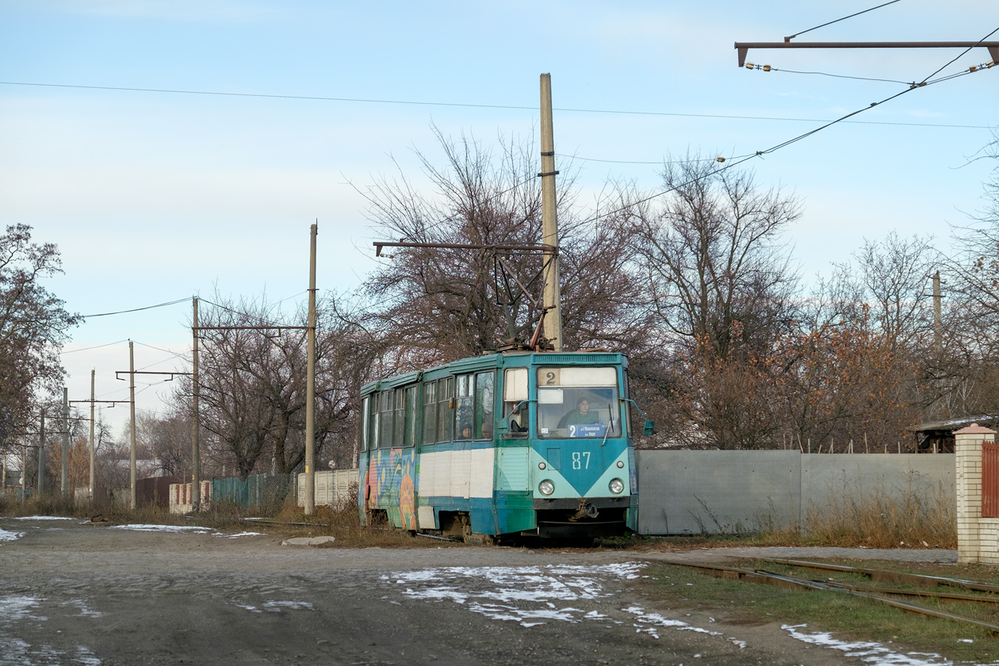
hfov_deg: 21.7
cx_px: 500
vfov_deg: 14.6
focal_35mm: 94
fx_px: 2608
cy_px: 333
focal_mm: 62.4
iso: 400
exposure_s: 1/500
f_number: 5.6
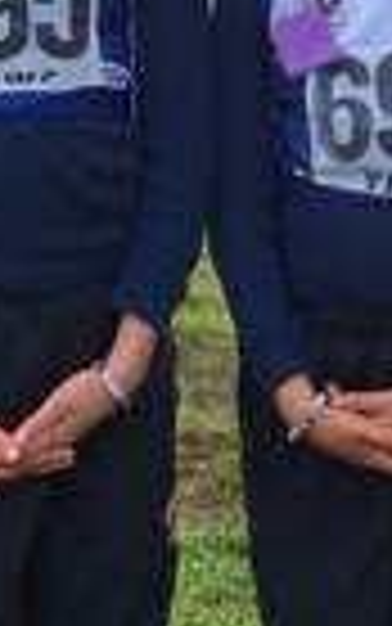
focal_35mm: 111
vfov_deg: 18.8
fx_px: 1895
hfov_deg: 11.3
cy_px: 338
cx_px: 590
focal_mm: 4.15
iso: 32
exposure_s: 1/332
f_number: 2.2
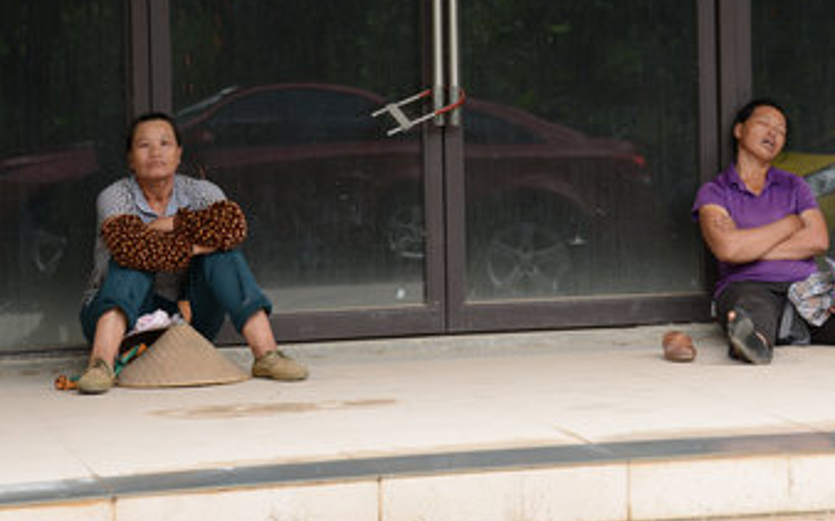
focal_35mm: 141
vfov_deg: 9.3
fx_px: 3208
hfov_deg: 14.8
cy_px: 84
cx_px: 603
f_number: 5.6
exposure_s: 1/250
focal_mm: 78
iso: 400
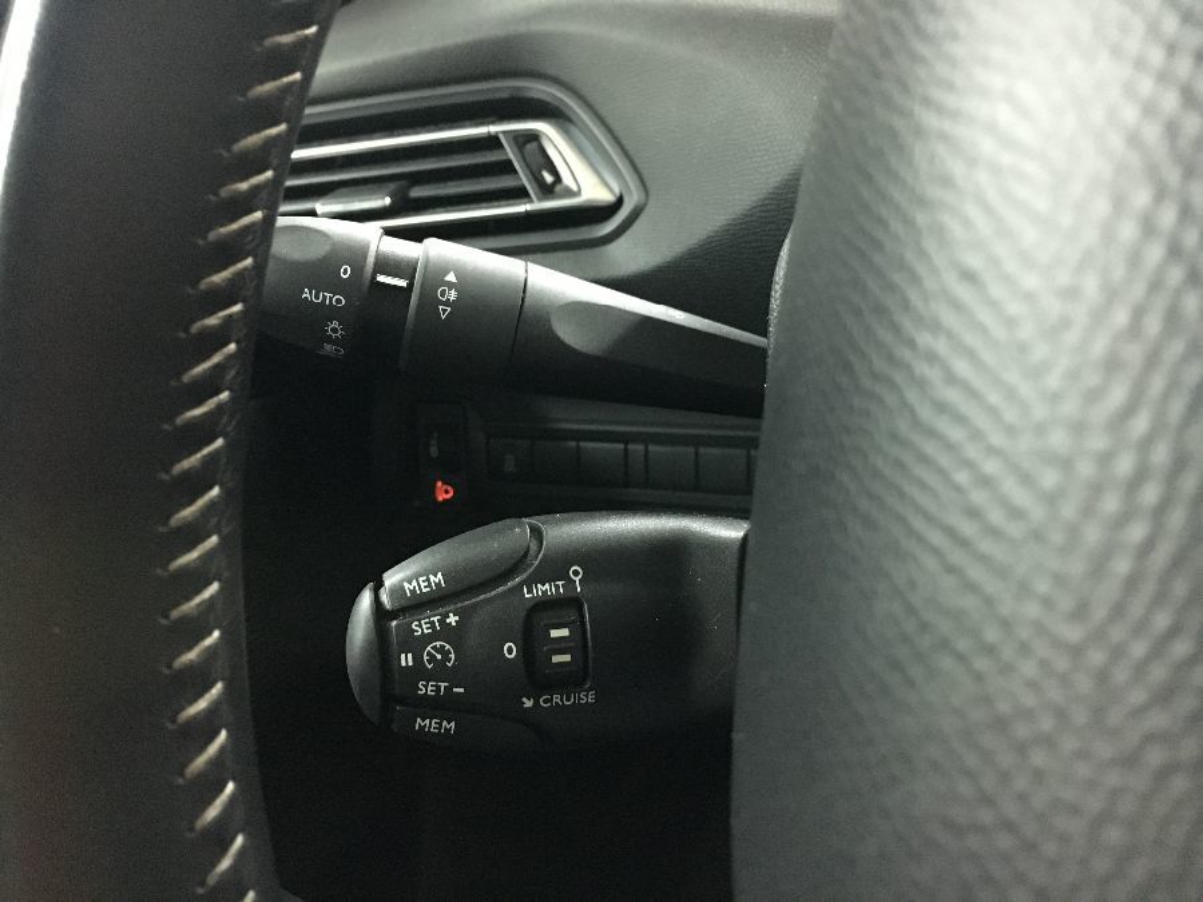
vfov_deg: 48.2
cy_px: 451
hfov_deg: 61.7
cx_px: 602
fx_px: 1008
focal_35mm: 29
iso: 320
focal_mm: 4.15
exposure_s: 1/17
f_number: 2.2
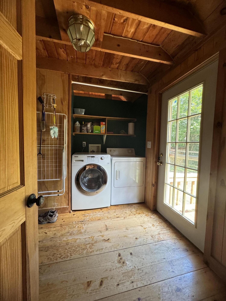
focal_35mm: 14
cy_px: 150
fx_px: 122
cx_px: 113
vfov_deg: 102.1
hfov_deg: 85.7
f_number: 2.2
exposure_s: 1/84
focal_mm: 2.22
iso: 320
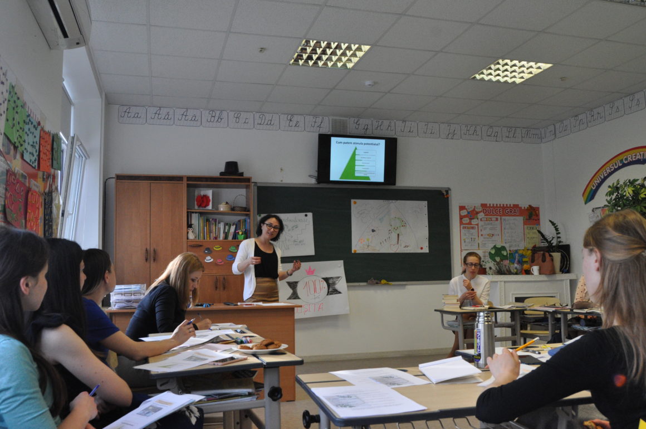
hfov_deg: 57.3
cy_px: 214
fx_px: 591
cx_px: 323
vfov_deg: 39.9
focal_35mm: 33
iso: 1600
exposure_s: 1/200
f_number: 7.1
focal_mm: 22
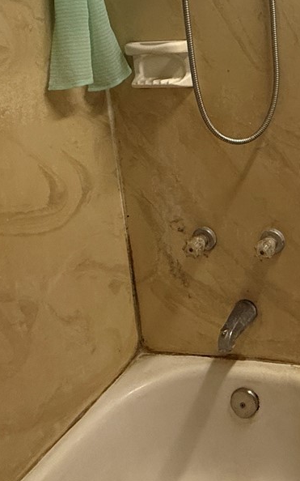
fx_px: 524
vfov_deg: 45.7
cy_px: 69
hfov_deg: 26.9
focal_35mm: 40
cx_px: 392
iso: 200
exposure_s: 1/60
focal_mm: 2.22
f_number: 2.2
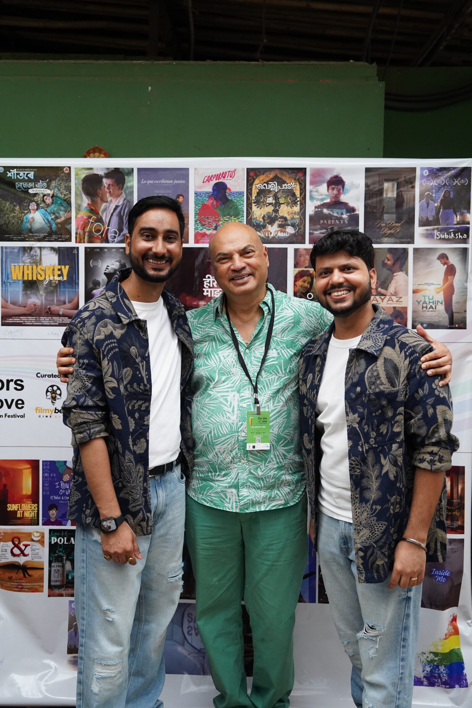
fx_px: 688
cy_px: 354
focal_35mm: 35
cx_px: 236
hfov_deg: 37.9
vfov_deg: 54.4
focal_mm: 35
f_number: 2.8
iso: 3200
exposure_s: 1/100
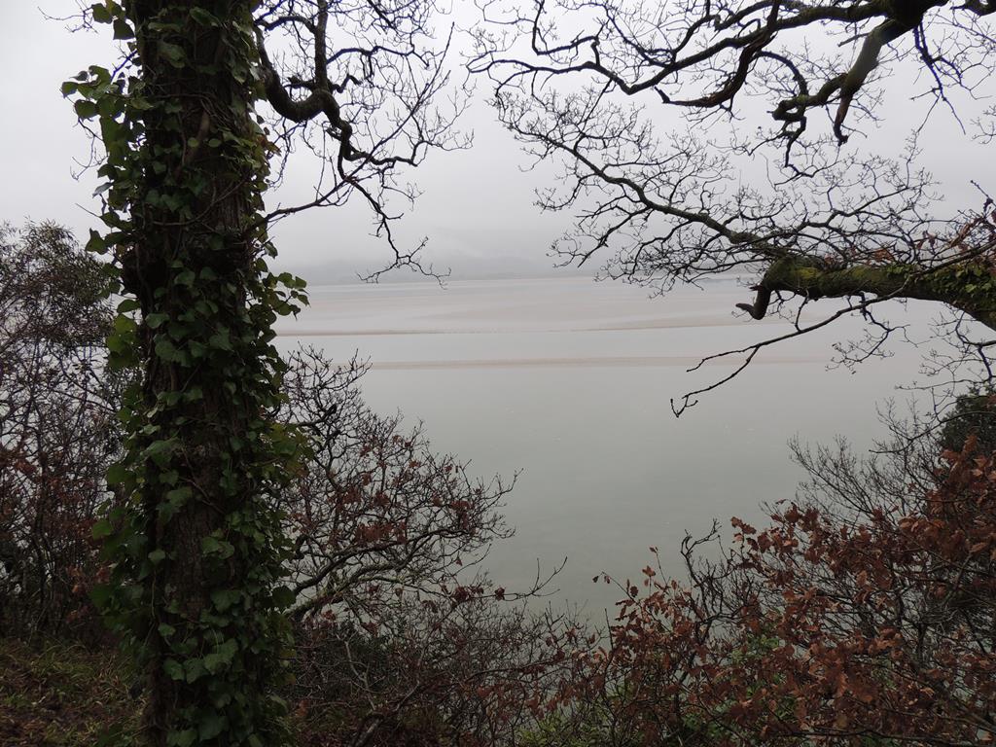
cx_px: 498
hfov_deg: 71.6
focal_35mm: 24
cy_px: 374
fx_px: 691
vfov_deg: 56.8
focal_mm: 4.3
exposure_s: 1/250
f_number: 3
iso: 100
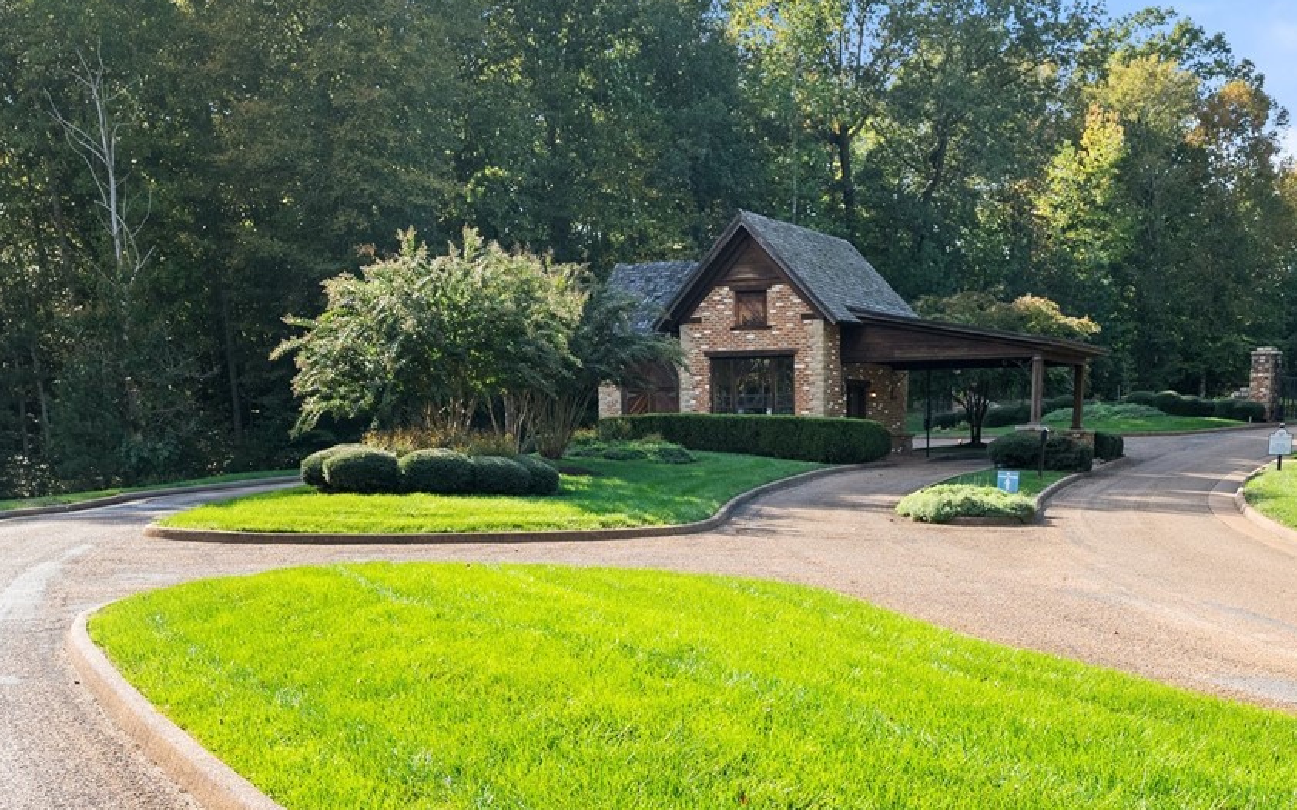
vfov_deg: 27.9
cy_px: 290
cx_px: 799
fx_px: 1626
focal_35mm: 46
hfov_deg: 43.2
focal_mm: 35
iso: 640
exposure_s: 1/500
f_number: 7.1
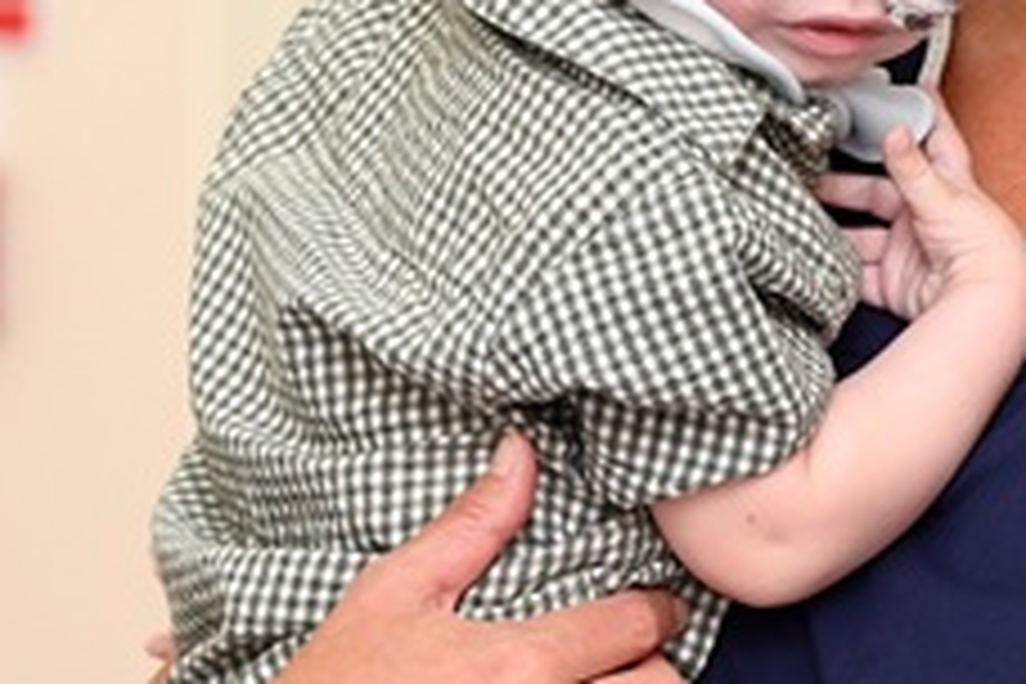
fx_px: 15731
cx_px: 1422
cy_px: 504
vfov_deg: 2.5
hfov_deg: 3.7
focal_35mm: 552
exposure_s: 1/250
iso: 800
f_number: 4
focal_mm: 105
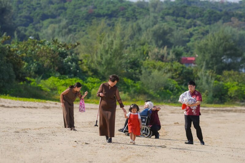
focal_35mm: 202
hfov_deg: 10.2
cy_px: 82
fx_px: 1374
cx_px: 122
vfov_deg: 6.8
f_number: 3.2
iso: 64
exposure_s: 1/1600
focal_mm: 135
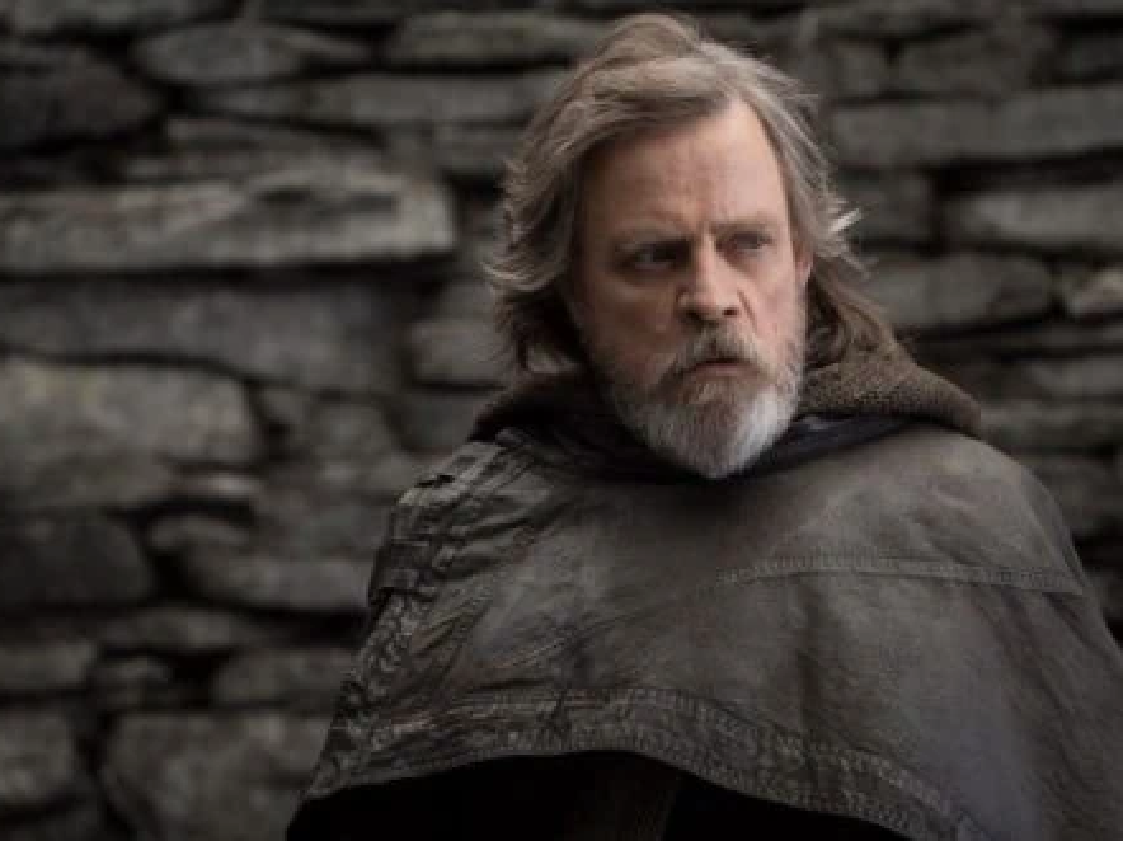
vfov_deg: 10.1
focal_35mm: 147
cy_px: 422
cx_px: 620
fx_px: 4766
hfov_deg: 13.4
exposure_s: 1/160
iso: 1250
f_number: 4
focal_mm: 135
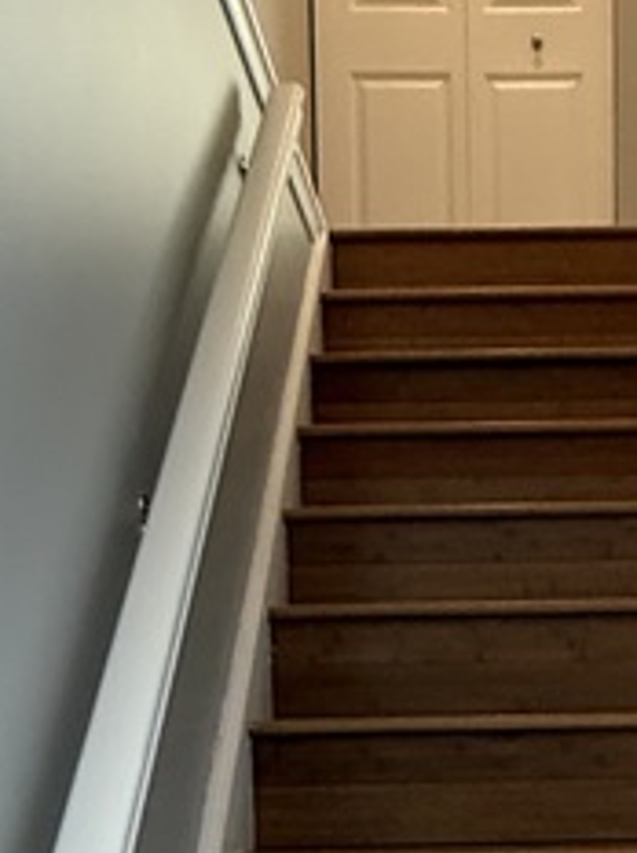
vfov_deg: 27.9
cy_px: 879
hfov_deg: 22.2
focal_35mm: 65
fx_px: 1599
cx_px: 520
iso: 640
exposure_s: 1/60
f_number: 2.2
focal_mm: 2.22
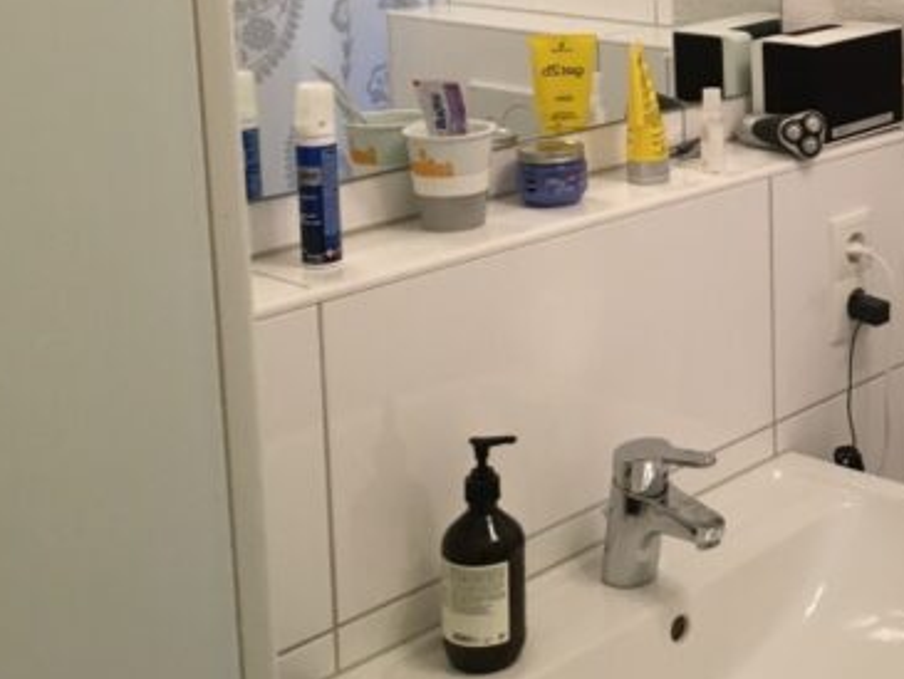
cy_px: 52
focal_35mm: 61
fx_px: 1594
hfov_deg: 30.1
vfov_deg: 23.3
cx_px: 842
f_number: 2.2
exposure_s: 1/33
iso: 125
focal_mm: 4.15
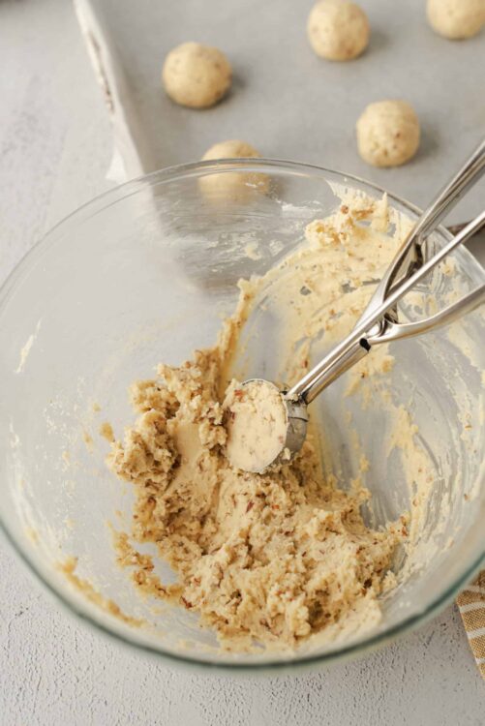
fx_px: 1009
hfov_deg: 27.0
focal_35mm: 50
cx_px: 242
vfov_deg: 39.6
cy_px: 363
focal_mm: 50
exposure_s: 1/160
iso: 100
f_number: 4.5
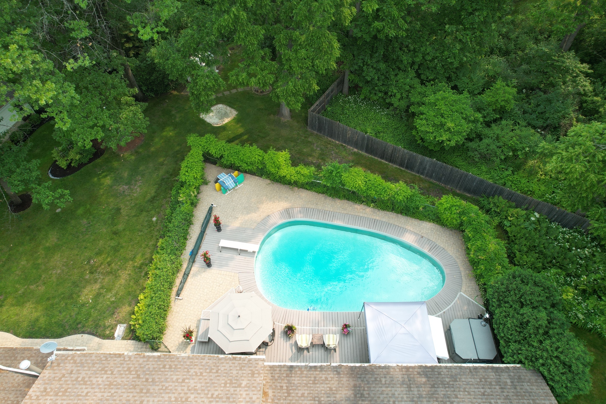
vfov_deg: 57.2
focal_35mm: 22
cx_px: 303
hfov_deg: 78.6
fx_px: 370
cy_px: 202
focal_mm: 8.38
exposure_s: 1/400
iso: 100
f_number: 2.8
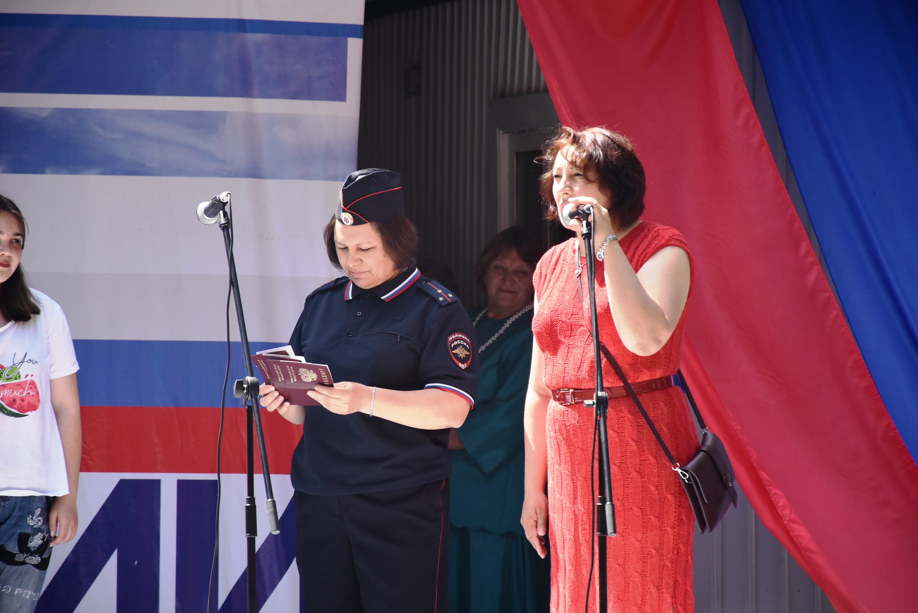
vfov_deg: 6.5
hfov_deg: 9.8
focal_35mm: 210
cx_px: 459
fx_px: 5356
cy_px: 306
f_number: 5.6
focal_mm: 140
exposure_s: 1/1000
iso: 720
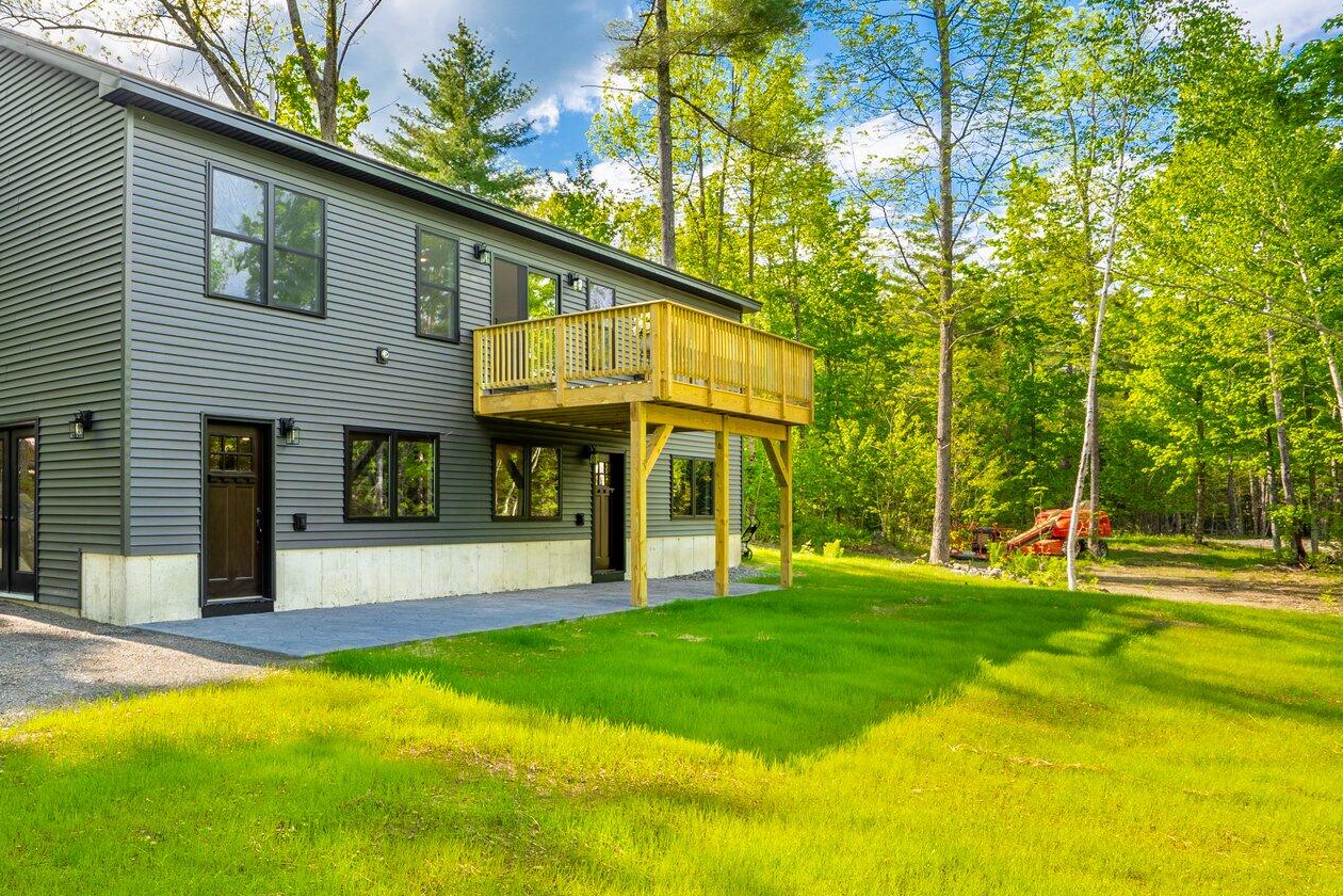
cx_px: 417
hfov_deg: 66.9
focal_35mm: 26
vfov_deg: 49.4
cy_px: 509
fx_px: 970
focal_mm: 16
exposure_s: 1/13
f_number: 9
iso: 64
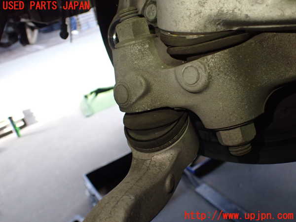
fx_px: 257
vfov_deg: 46.8
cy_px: 111
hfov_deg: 60.0
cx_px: 148
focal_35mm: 30
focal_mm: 5.4
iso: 500
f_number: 2.3
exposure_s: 1/125
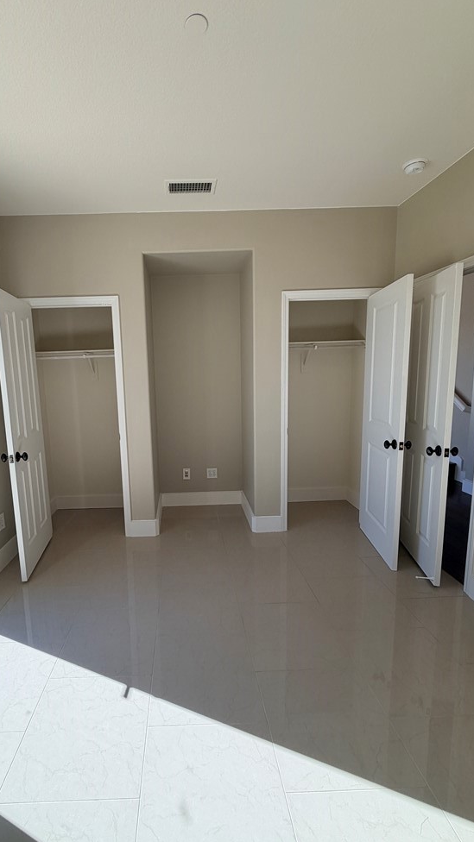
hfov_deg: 66.4
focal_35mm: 16
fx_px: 358
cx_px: 189
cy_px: 423
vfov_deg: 99.4
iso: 50
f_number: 2.2
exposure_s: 1/259
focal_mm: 2.22
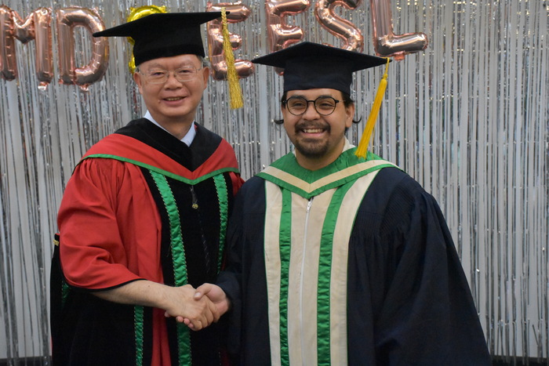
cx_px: 274
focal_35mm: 68
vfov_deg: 20.2
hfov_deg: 29.9
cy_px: 183
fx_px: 1030
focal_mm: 45
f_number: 7.1
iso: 10000
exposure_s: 1/200
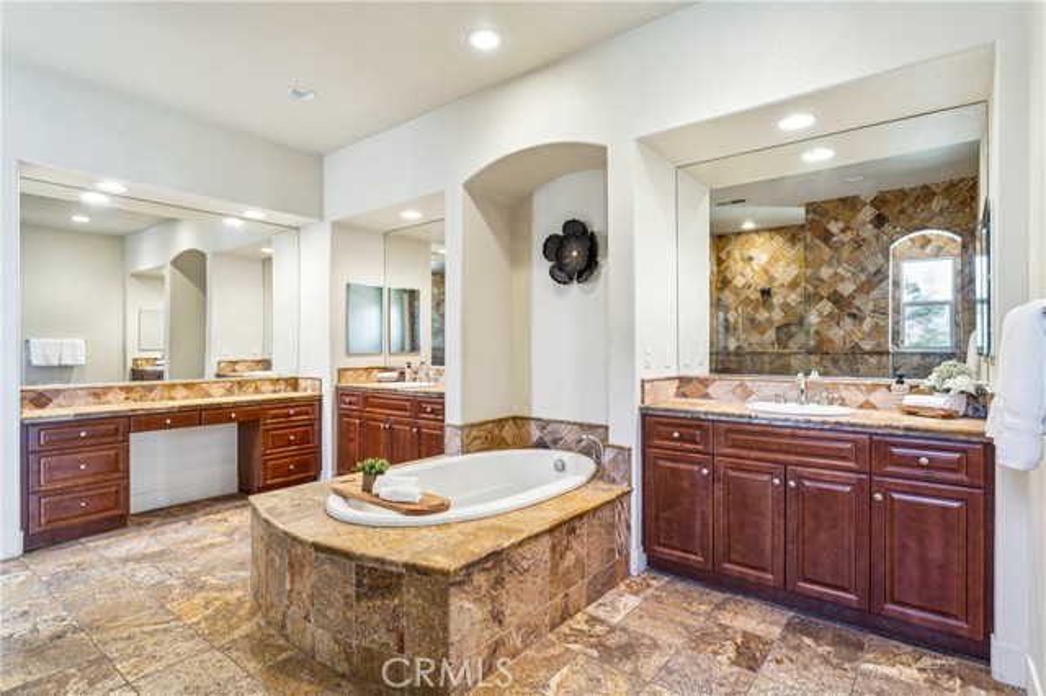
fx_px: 529
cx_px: 523
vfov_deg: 66.7
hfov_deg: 89.4
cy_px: 348
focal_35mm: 18
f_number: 13
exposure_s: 3.2
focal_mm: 18.2
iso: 100
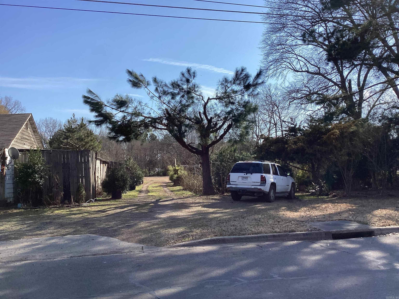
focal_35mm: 31
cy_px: 150
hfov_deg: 58.4
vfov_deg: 45.4
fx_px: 357
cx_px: 200
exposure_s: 1/1314
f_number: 2.4
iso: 25
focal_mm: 3.3
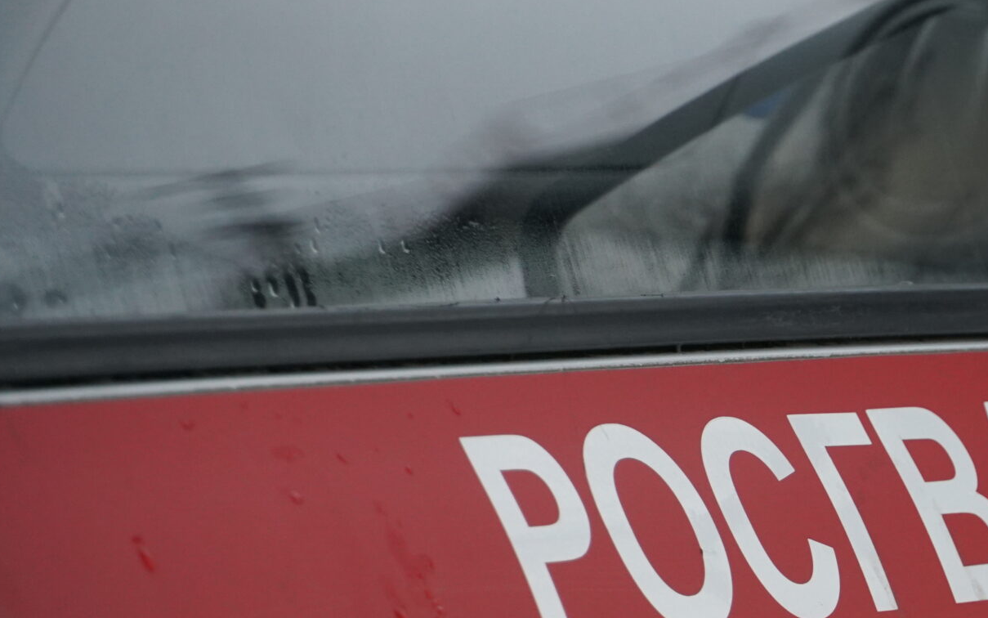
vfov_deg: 3.6
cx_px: 1026
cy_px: 452
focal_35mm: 369
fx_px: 9937
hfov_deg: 5.7
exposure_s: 1/200
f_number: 5.6
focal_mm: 114
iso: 800
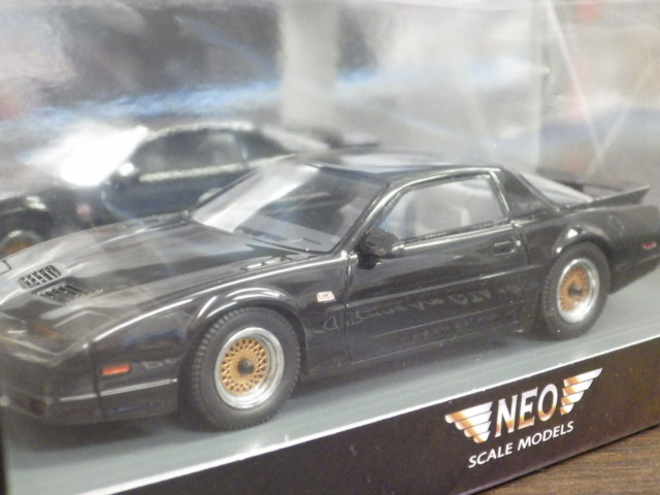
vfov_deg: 24.8
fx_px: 1125
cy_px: 248
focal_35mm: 59
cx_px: 330
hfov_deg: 32.7
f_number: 4
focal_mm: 10.7
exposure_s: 1/20
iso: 1600
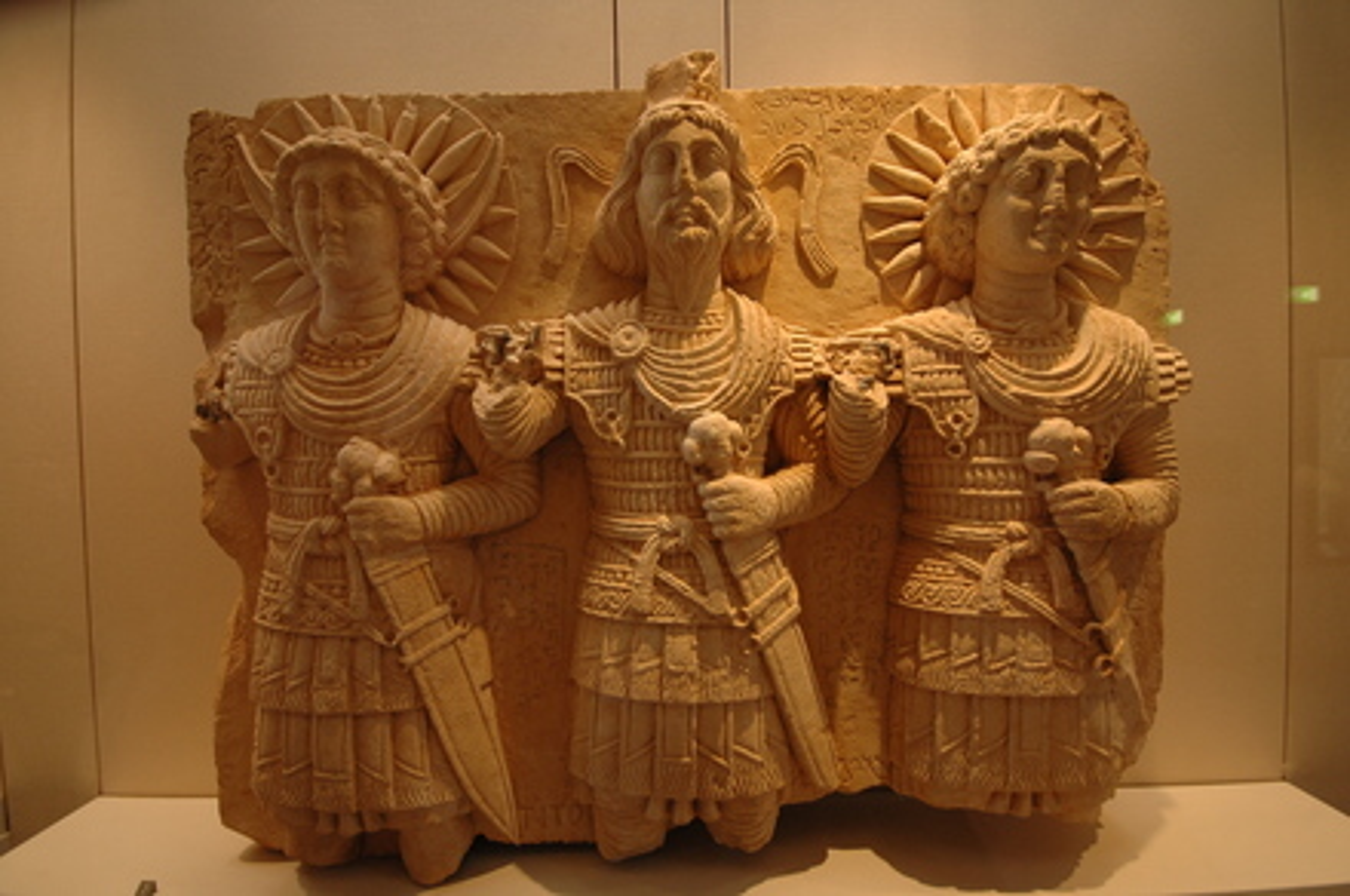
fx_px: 562
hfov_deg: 100.5
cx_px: 675
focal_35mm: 15
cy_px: 448
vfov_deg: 77.1
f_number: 4
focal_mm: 10
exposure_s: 1/40
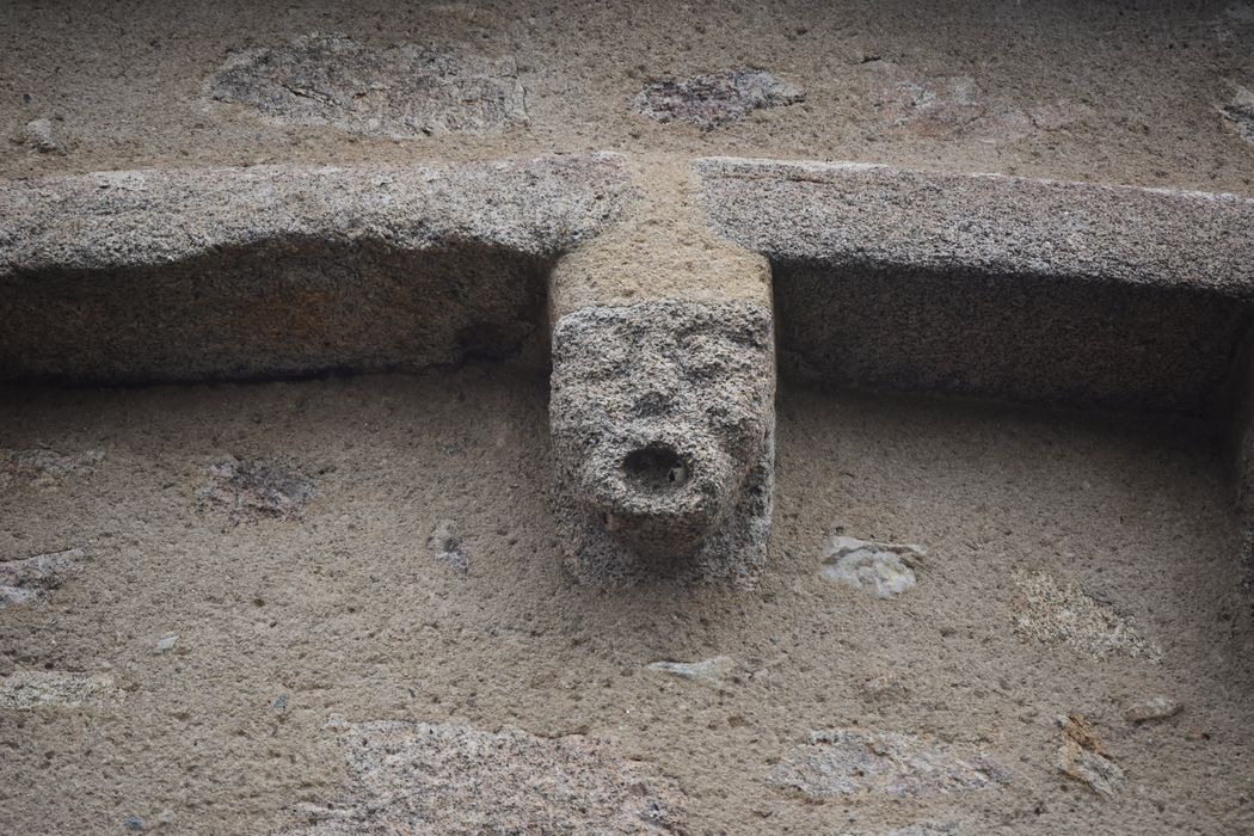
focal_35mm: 278
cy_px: 418
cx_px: 627
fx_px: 9665
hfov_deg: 7.4
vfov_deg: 5.0
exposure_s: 1/1000
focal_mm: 185
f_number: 5.6
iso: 640
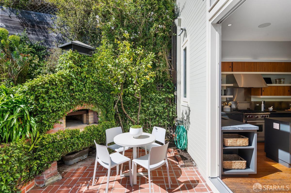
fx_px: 145
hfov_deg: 90.0
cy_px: 96
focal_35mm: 18
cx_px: 146
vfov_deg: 67.3
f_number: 9
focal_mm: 18
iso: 400
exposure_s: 1/100
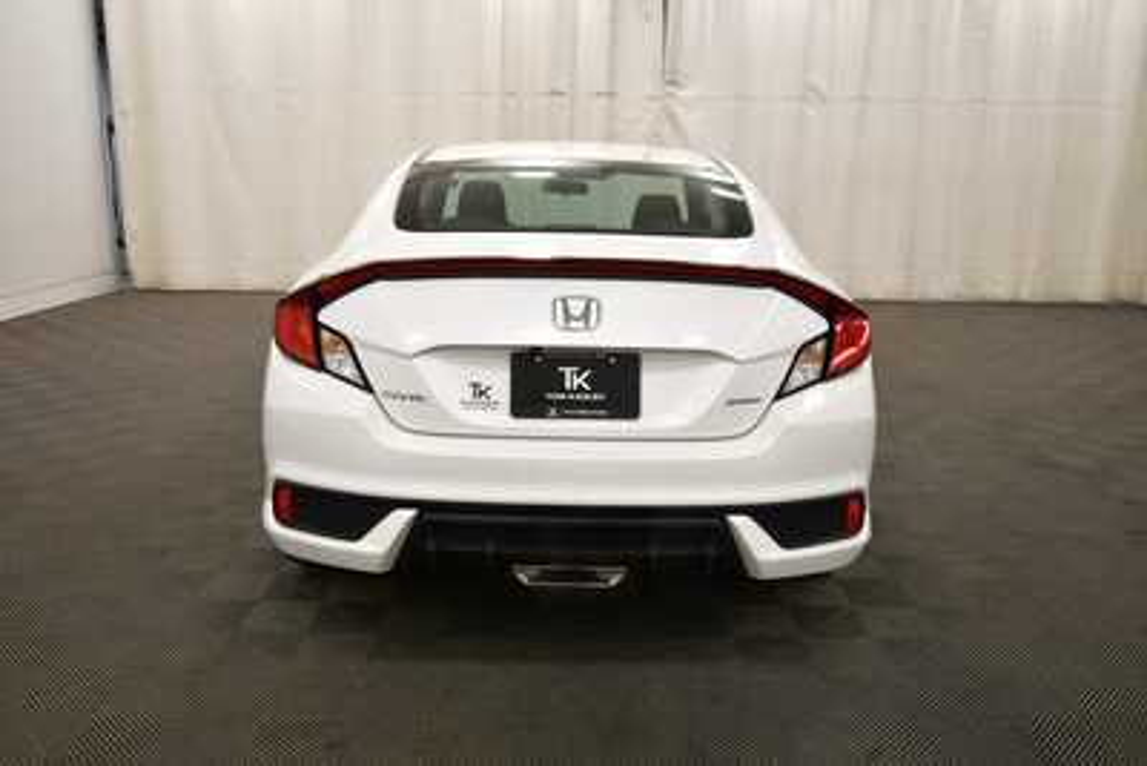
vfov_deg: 43.6
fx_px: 956
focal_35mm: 30
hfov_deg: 61.9
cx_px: 574
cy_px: 383
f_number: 5.6
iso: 720
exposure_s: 1/250
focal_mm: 20
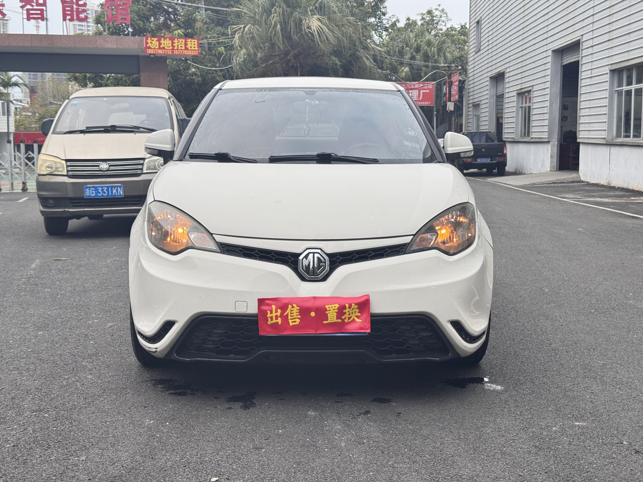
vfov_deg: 30.3
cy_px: 241
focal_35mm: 48
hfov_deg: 39.7
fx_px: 892
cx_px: 322
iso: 100
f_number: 1.78
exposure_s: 1/76
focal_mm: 6.76
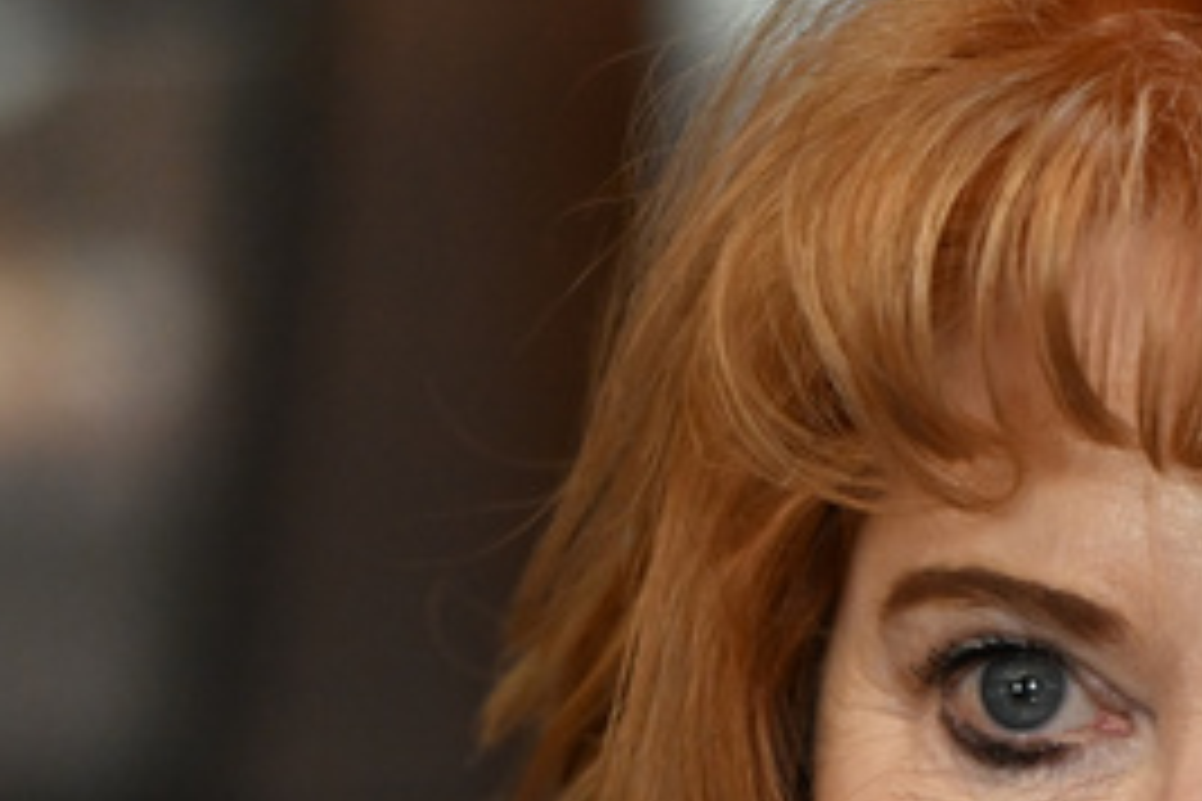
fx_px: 25574
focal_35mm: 766
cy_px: 896
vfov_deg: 1.8
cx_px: 1391
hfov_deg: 2.7
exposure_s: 1/160
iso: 2000
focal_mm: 200
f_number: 2.8
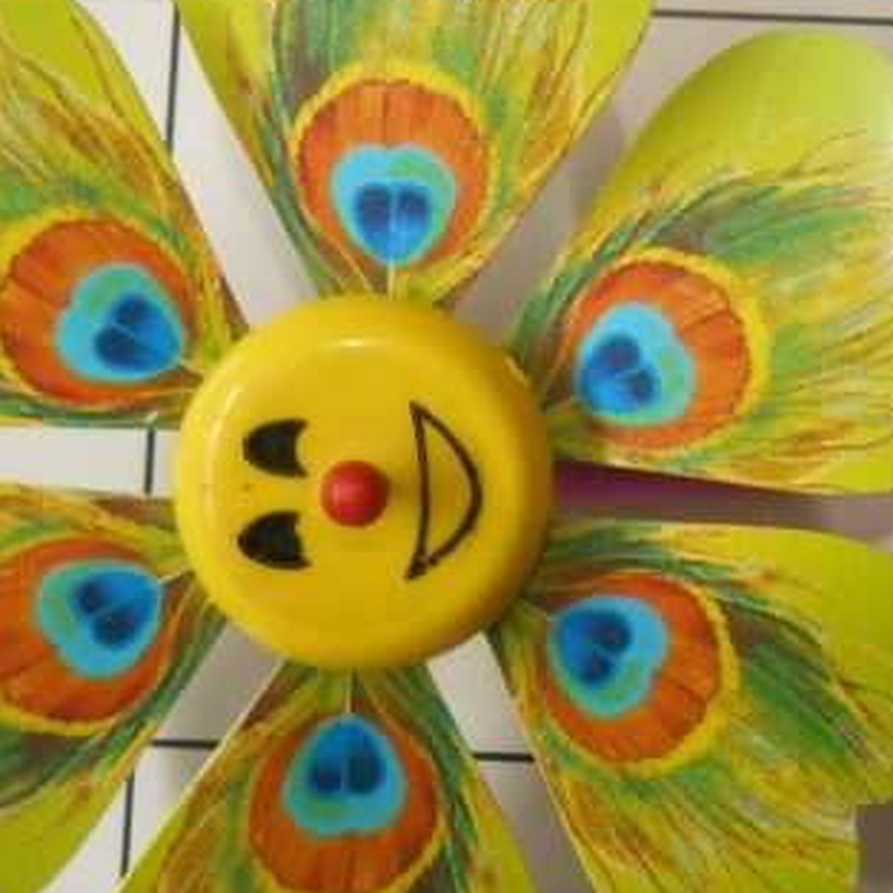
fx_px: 1722
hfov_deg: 28.9
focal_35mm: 59
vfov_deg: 29.1
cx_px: 592
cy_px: 404
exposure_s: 1/13
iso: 400
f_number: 3.4
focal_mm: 4.7
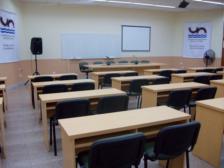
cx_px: 112
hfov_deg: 54.0
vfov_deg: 41.8
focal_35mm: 34
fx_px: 220
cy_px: 84
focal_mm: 5.7
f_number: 2.8
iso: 160
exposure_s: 1/43.1
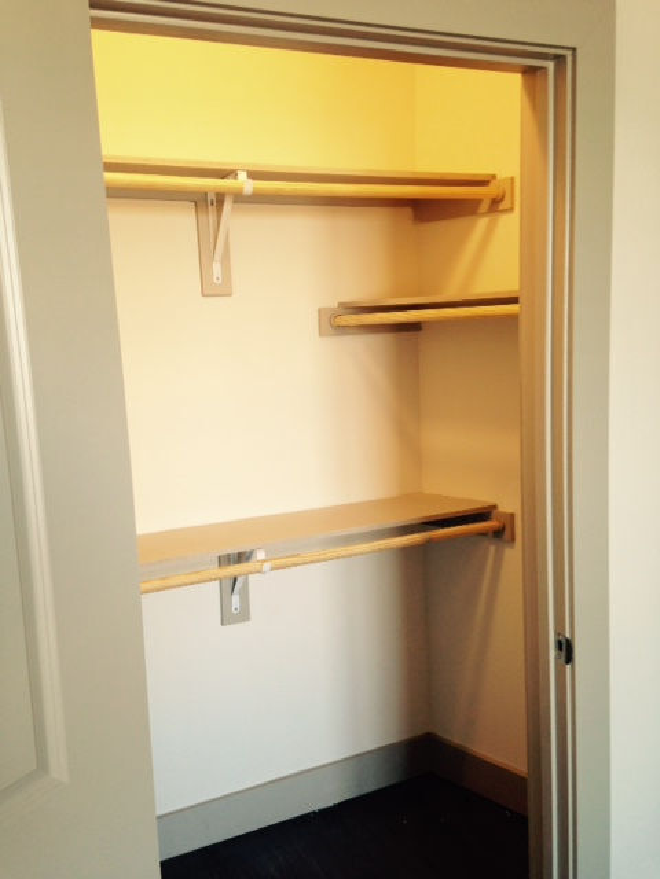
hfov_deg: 42.9
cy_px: 440
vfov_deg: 55.4
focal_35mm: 33
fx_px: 839
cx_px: 330
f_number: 2.4
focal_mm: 4.1
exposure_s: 1/20
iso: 50
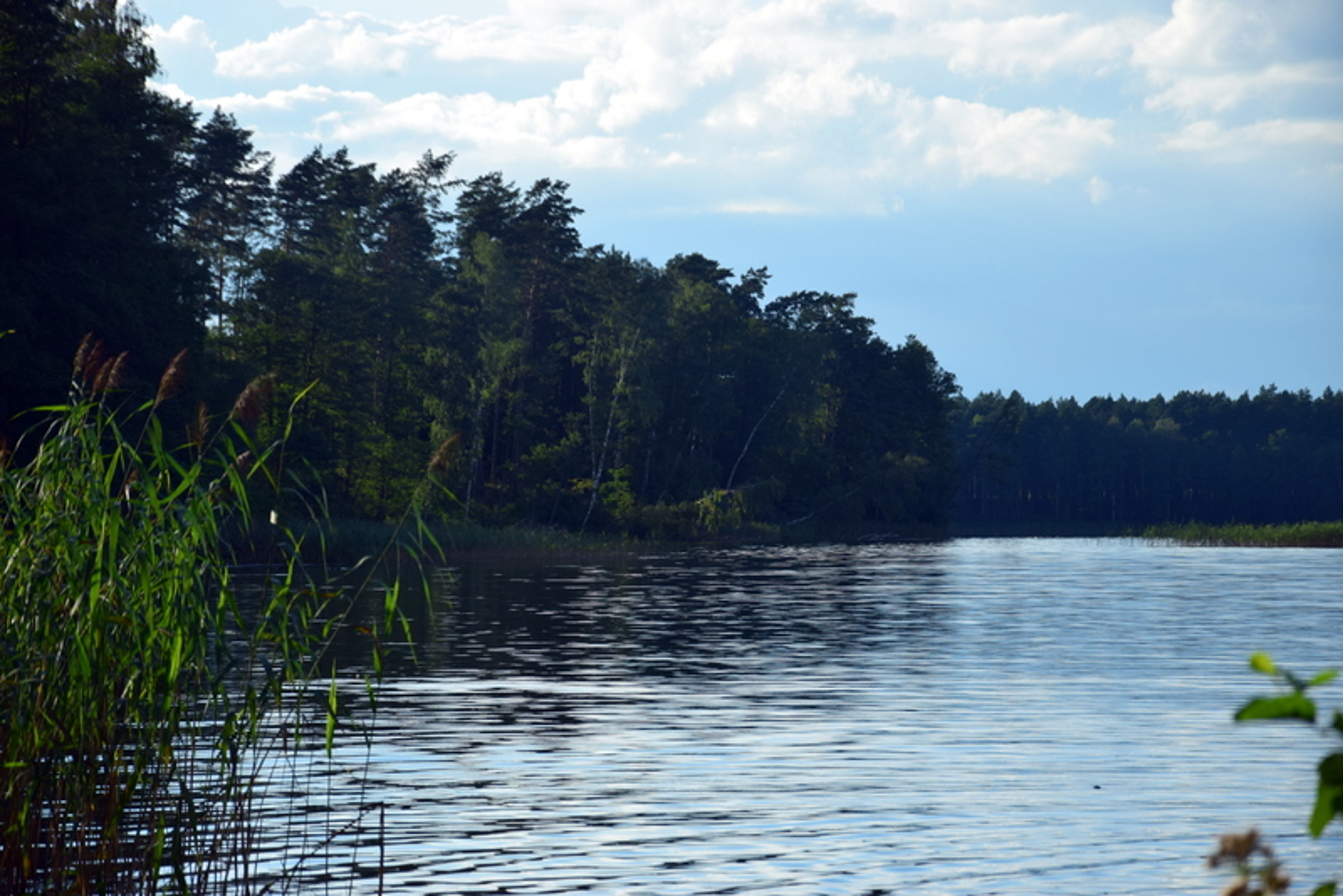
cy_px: 448
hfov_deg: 13.0
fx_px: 5877
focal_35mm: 158
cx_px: 672
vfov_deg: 8.7
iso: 200
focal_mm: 105
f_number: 7.1
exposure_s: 1/320
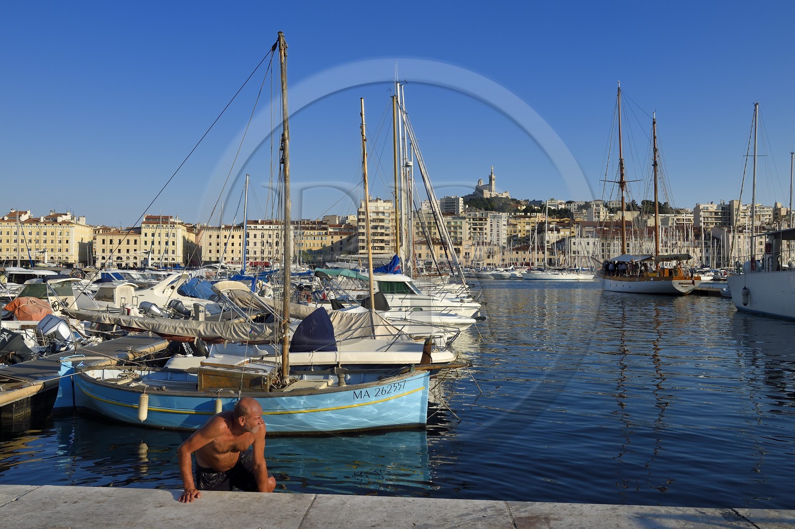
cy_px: 264
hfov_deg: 63.7
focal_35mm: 29
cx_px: 398
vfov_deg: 44.9
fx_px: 640
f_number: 11
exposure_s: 1/320
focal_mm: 29
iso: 200
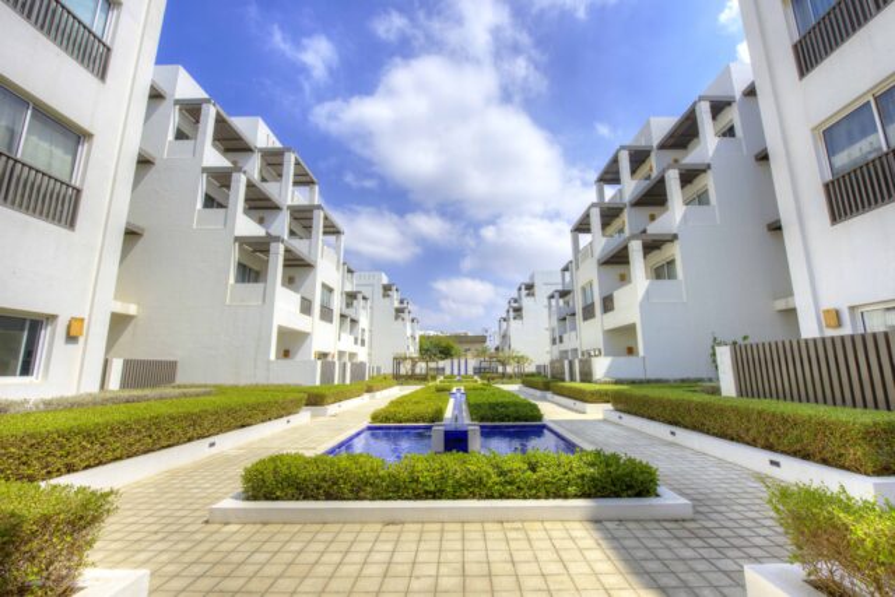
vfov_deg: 81.2
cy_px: 298
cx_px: 448
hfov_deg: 104.2
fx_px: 348
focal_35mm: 14
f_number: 11
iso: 250
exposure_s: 1/640
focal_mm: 14
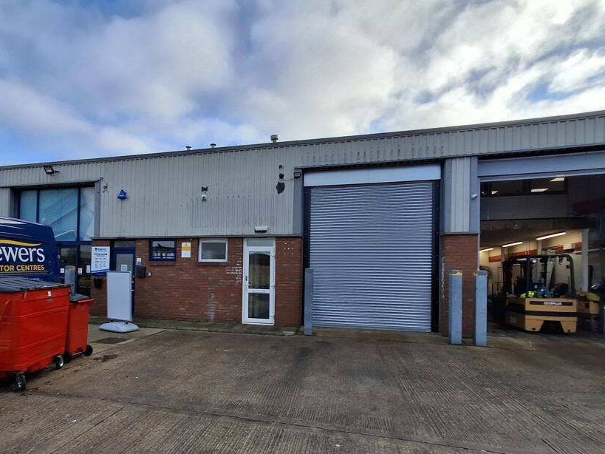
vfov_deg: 65.3
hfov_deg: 80.9
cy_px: 273
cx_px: 246
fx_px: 349
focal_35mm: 20
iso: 40
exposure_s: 1/1130
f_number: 2.2
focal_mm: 1.64
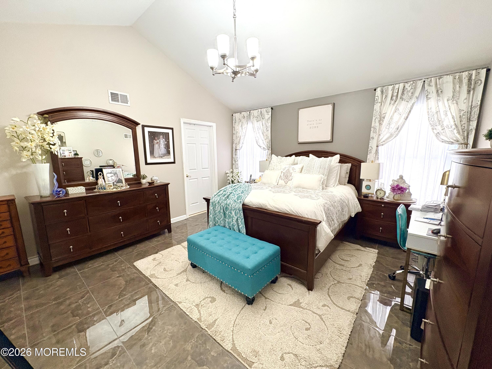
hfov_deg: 102.1
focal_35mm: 14
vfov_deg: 85.7
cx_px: 246
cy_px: 184
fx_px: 199
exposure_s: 1/60
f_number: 2.2
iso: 250
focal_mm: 2.22
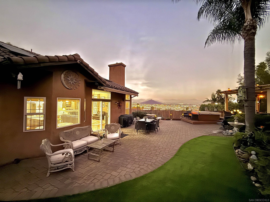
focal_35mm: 14
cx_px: 135
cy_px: 101
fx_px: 109
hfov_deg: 102.1
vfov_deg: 85.7
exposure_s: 1/15
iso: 800
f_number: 2.2
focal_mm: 2.22
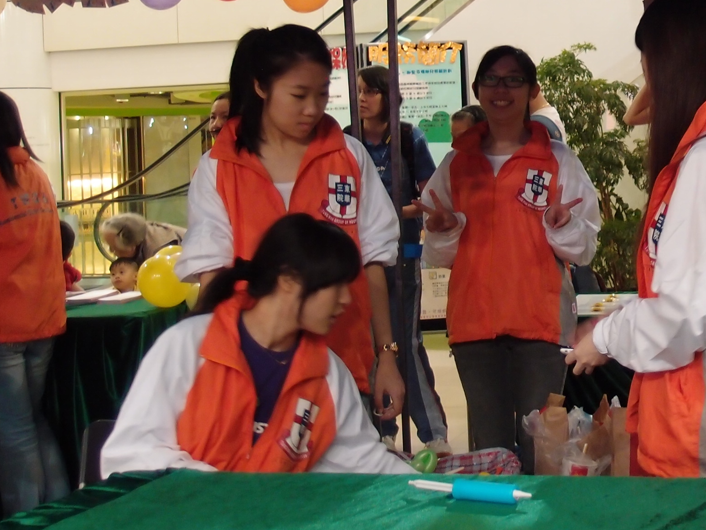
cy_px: 91
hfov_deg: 28.2
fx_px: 1346
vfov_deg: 21.9
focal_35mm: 66
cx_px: 645
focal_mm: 6
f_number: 1.8
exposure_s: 1/30
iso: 200
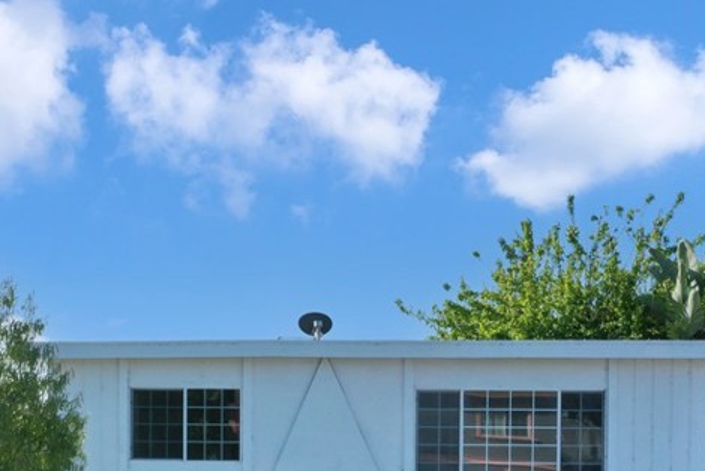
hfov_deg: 32.8
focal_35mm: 61
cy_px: 466
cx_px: 312
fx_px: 1195
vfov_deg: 21.5
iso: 100
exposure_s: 1/160
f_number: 10
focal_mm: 10.26
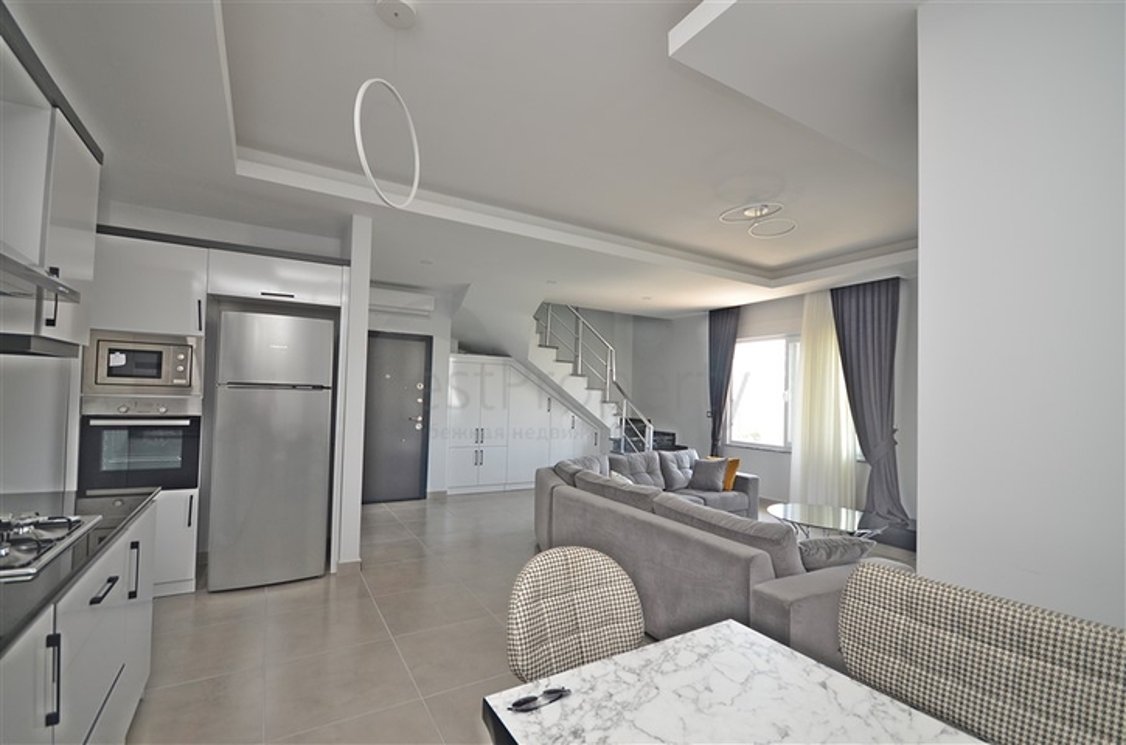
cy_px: 372
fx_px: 468
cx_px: 563
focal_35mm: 15
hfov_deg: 100.5
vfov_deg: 77.1
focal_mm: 10
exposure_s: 1/60
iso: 200
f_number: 4
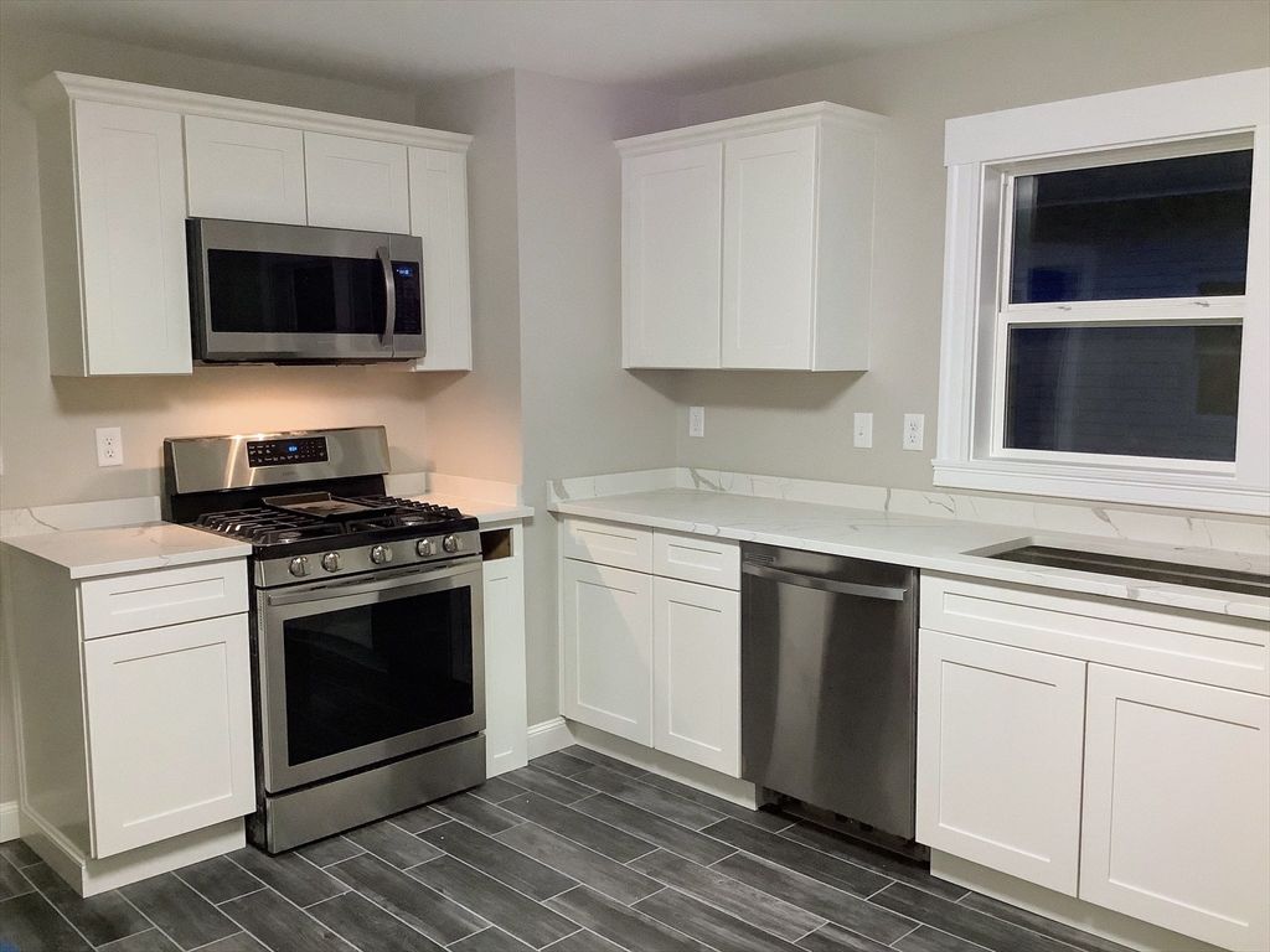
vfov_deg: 45.4
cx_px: 635
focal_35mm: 31
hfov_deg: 58.4
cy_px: 476
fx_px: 1137
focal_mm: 3.3
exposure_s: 1/60
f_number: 2.4
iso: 400
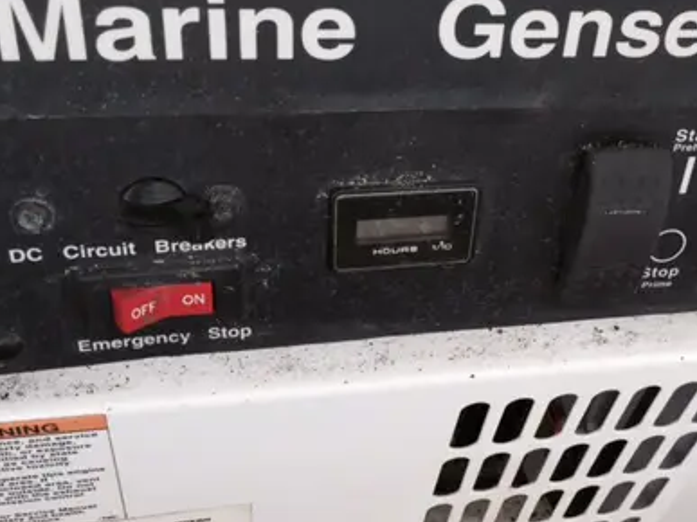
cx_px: 490
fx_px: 966
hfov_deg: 39.0
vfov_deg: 30.2
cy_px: 279
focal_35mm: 48
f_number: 2.2
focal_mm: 4.15
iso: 32
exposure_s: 1/430
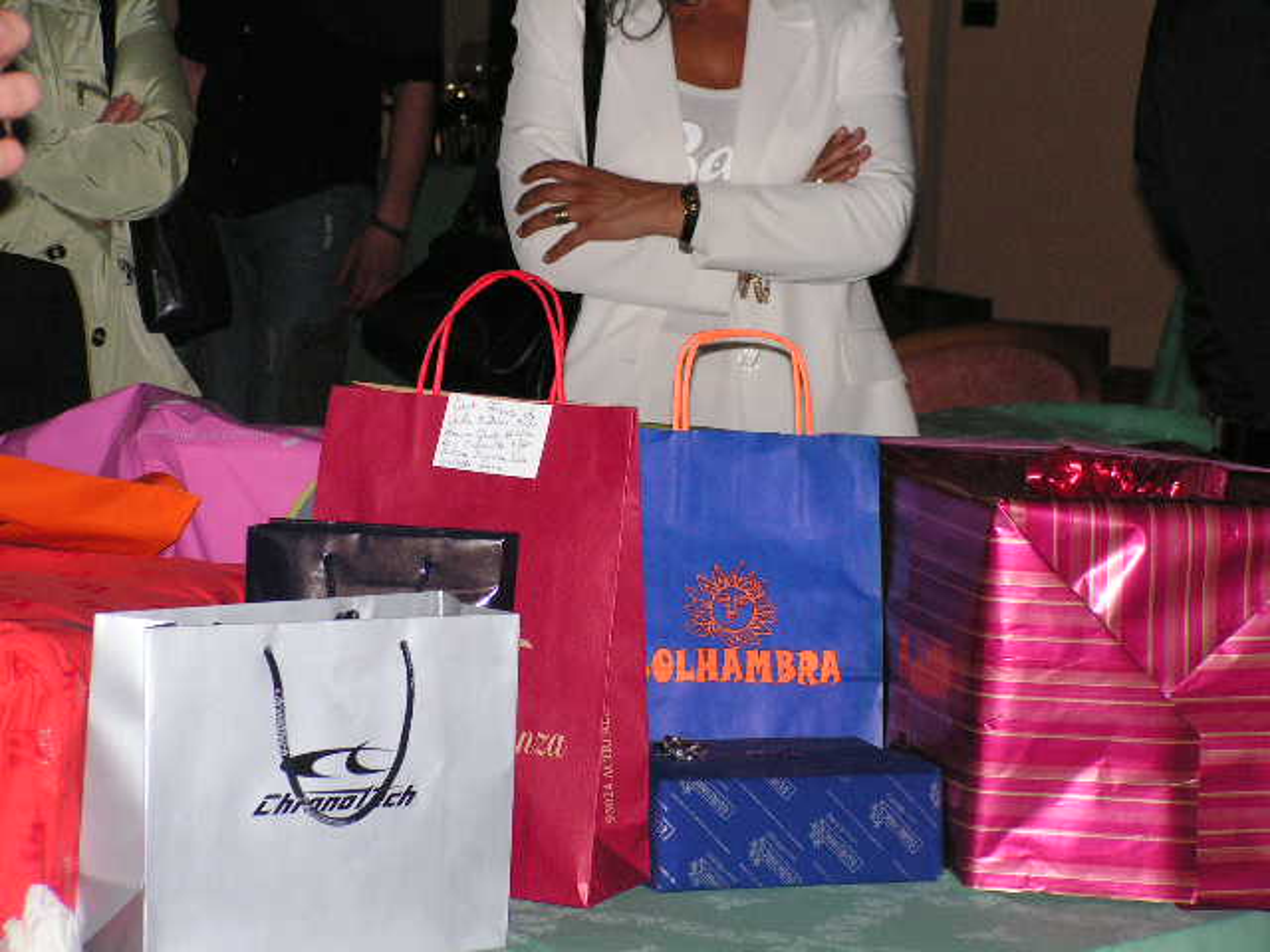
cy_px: 476
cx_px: 635
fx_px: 4329
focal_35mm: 118
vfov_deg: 12.6
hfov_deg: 16.7
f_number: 3.4
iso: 200
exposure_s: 1/125
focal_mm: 19.8
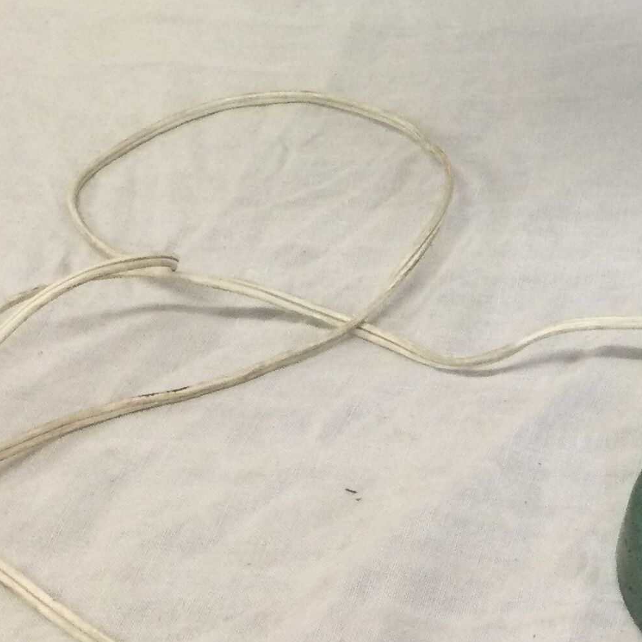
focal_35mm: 90
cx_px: 714
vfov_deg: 17.6
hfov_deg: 18.5
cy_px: -270
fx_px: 1888
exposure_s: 1/33
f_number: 2.4
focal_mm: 3.3
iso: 40
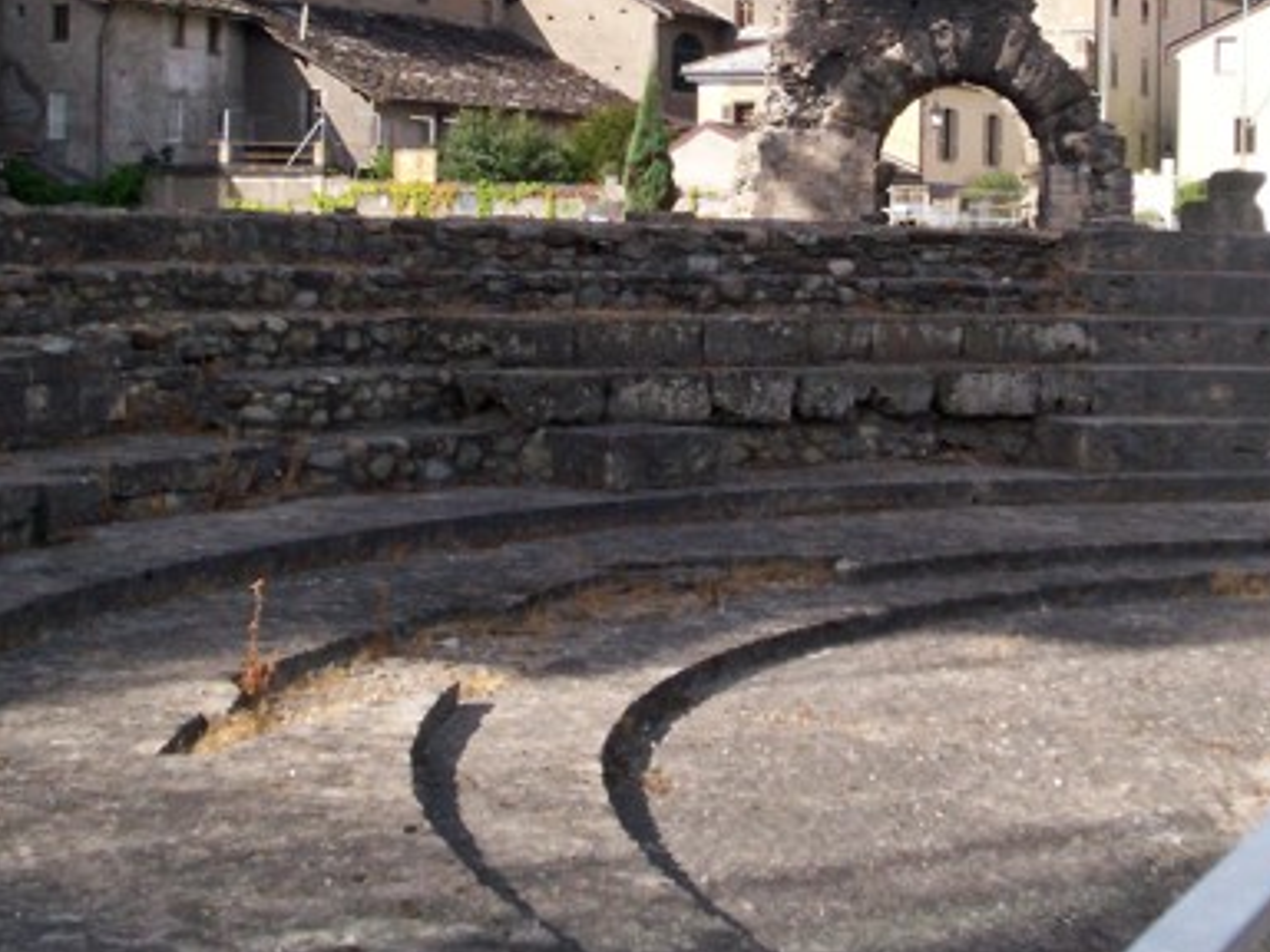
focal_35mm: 75
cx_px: 681
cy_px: 212
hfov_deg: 26.0
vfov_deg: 19.5
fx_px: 2752
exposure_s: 1/375
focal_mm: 5.9
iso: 100
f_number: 4.5
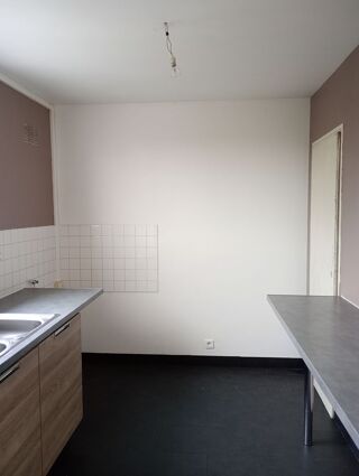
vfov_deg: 63.4
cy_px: 238
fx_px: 386
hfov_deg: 49.9
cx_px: 180
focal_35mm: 28
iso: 672
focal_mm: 4.27
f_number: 1.8
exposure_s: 1/33.3
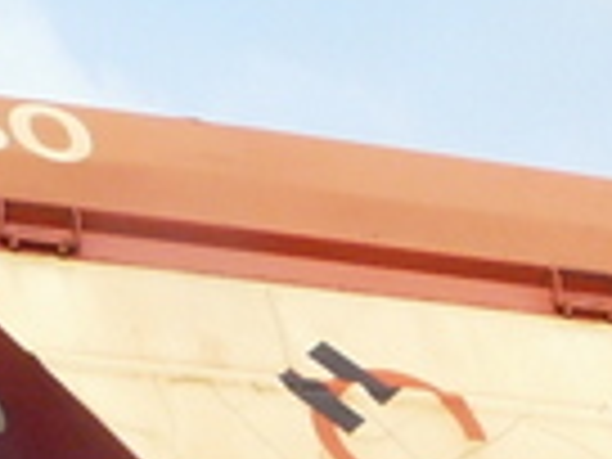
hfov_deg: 9.1
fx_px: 3783
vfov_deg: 6.7
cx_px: 814
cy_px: 950
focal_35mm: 214
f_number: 5.6
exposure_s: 1/400
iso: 100
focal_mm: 4.8
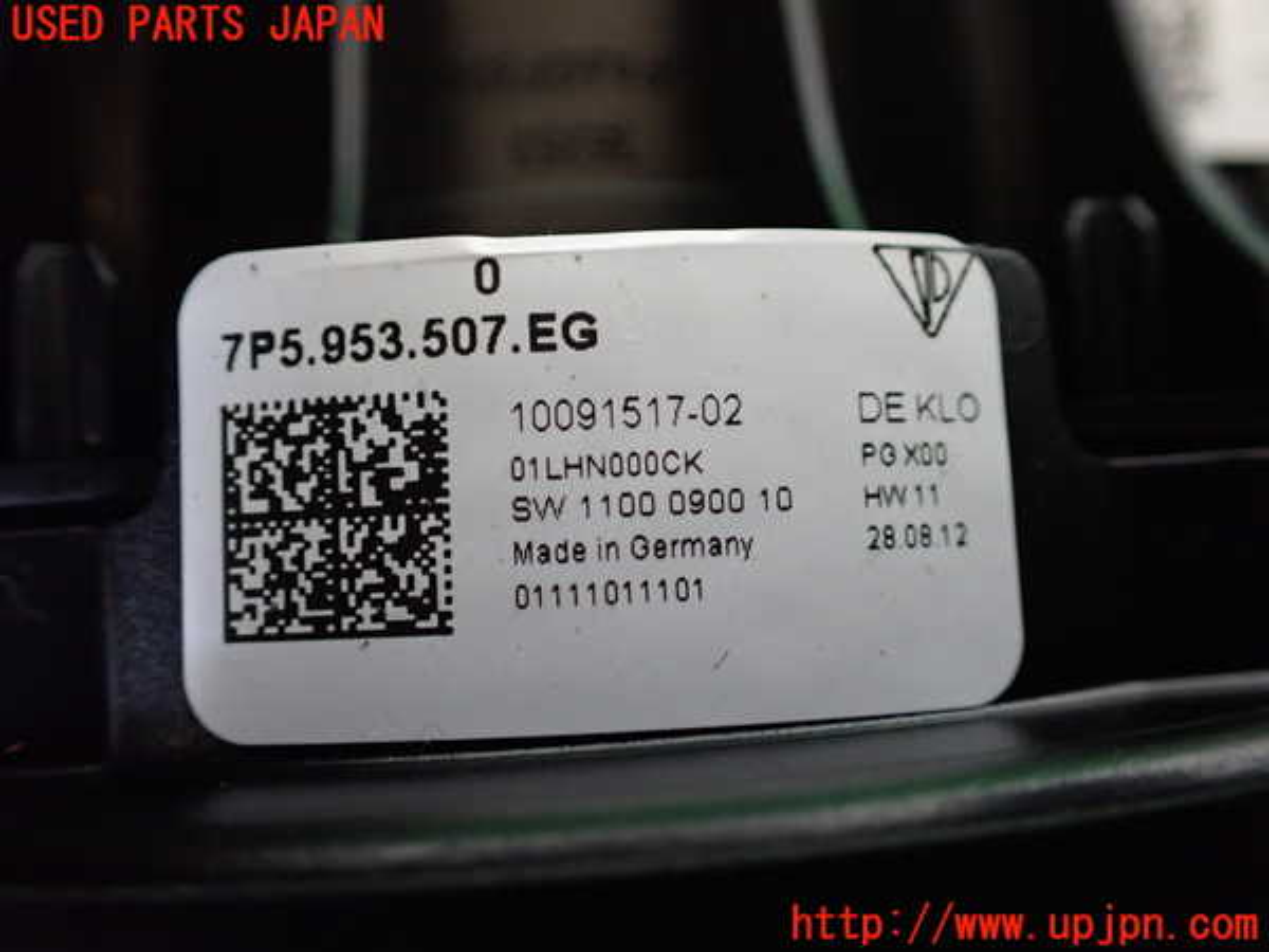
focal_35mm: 30
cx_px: 634
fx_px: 1100
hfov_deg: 60.0
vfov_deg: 46.8
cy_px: 476
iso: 800
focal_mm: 5.4
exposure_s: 1/100
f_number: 2.3
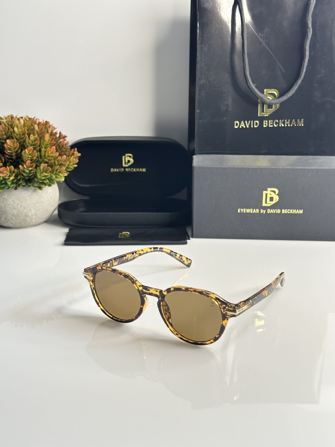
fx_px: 619
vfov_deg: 39.7
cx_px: 168
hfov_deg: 30.3
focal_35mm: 48
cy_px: 224
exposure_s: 1/50
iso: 100
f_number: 1.78
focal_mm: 6.86
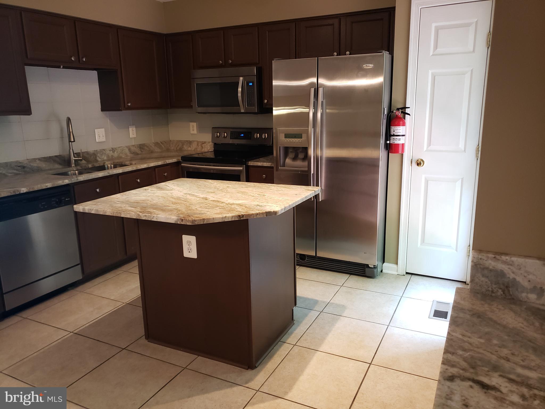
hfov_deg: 67.3
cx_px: 272
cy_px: 204
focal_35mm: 26
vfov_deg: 53.1
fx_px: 409
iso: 250
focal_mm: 4.3
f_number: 1.5
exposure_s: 1/60
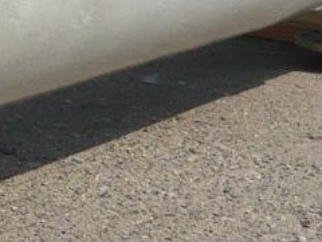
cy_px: 66
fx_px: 1888
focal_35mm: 203
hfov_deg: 9.4
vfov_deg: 7.3
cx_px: -229
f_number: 8
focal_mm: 4.6
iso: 100
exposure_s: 1/200
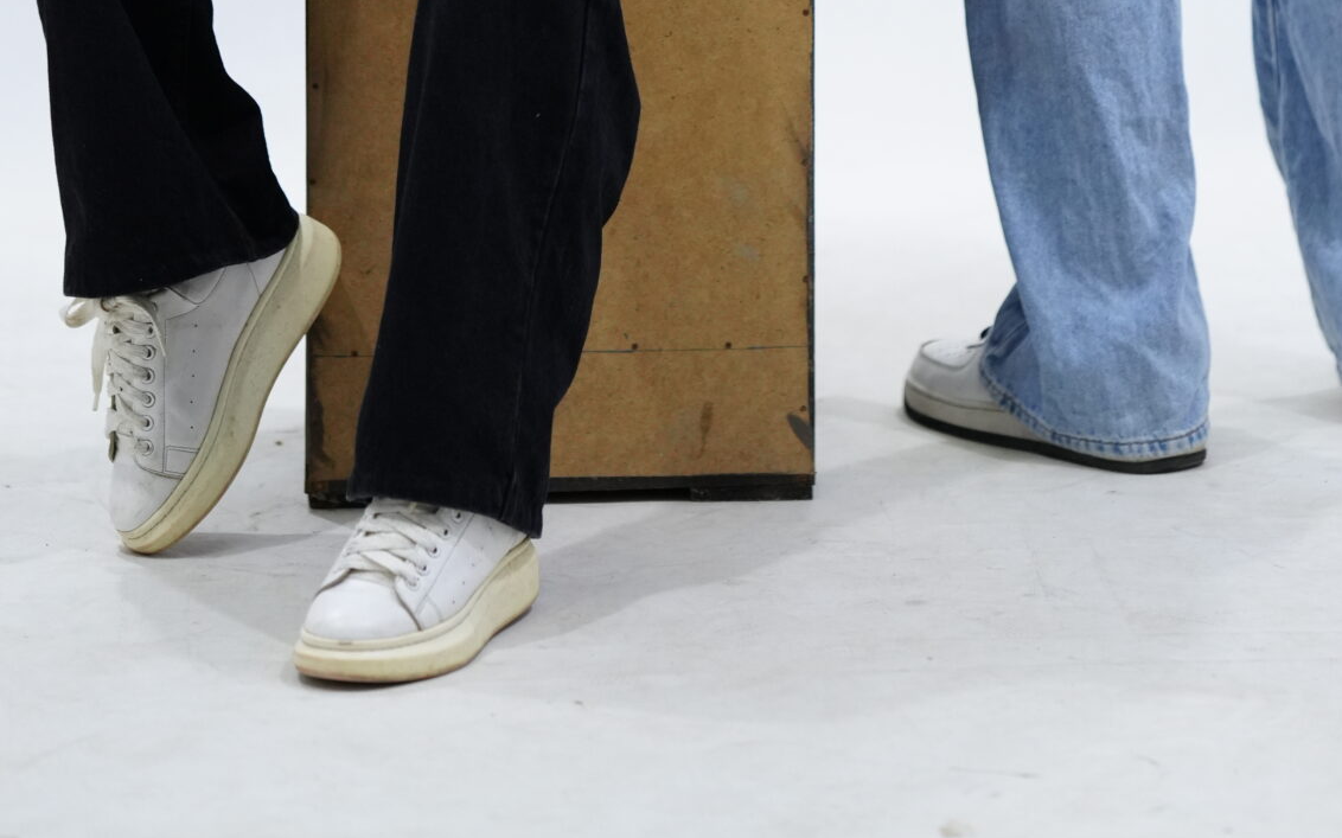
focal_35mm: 196
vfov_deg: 6.5
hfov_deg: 10.7
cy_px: -657
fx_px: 7167
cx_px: 765
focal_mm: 85
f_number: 1.8
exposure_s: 1/200
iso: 1250
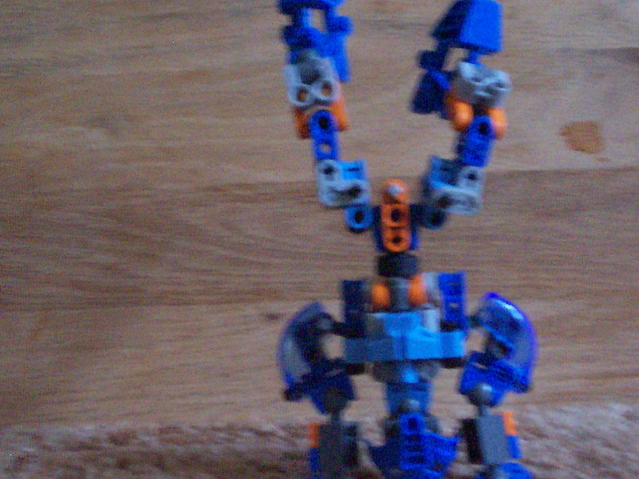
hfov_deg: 27.0
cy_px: 220
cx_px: 334
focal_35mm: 72
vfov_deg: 20.4
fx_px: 1329
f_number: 4.5
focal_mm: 5.9
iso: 400
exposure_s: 1/8
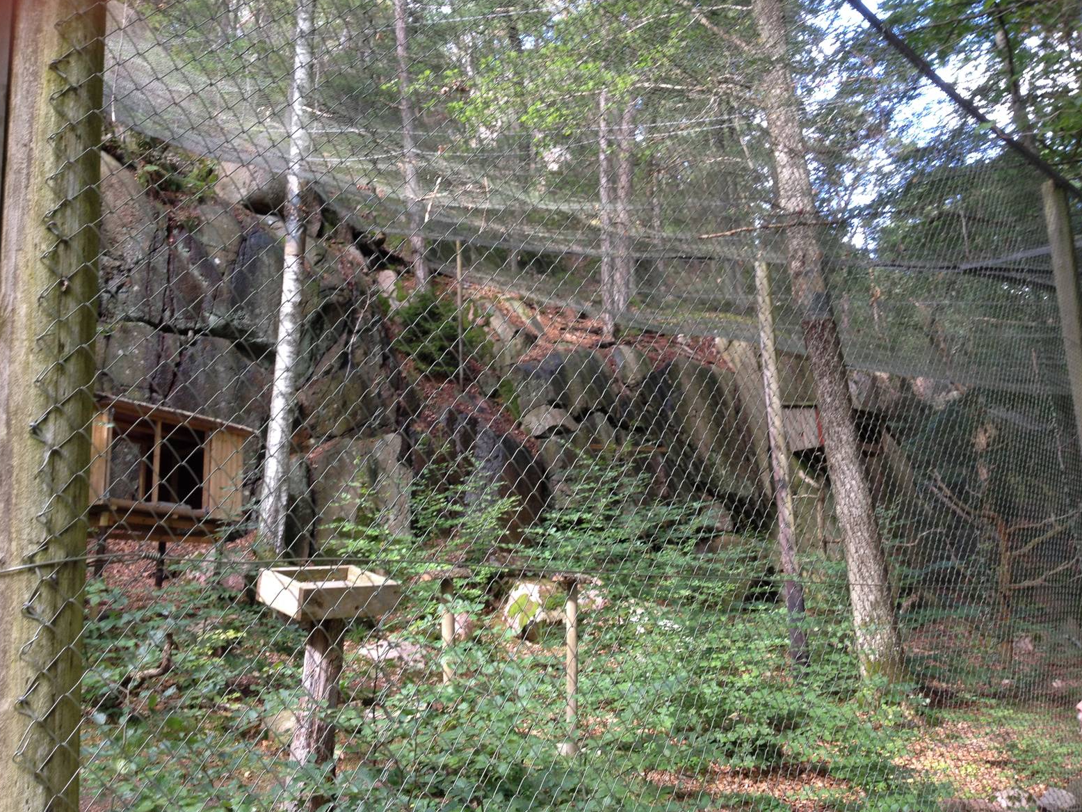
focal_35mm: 36
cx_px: 535
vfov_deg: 39.7
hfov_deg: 51.4
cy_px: 400
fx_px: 1125
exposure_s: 1/30
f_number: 2.4
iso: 50
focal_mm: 4.28
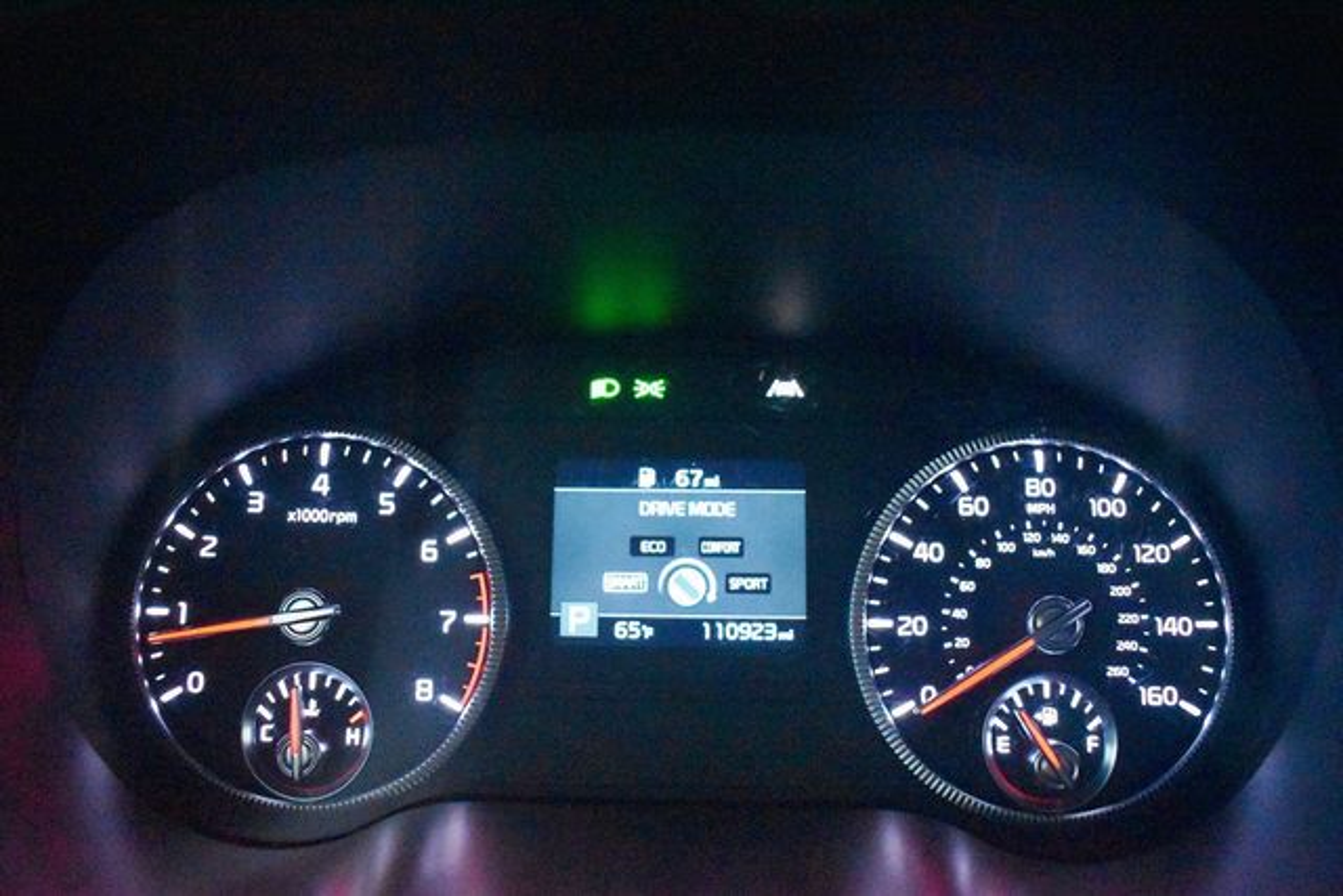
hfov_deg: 67.4
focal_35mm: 27
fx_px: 1007
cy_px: 448
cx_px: 672
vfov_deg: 48.0
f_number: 3.5
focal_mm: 18
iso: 12800
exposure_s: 1/60
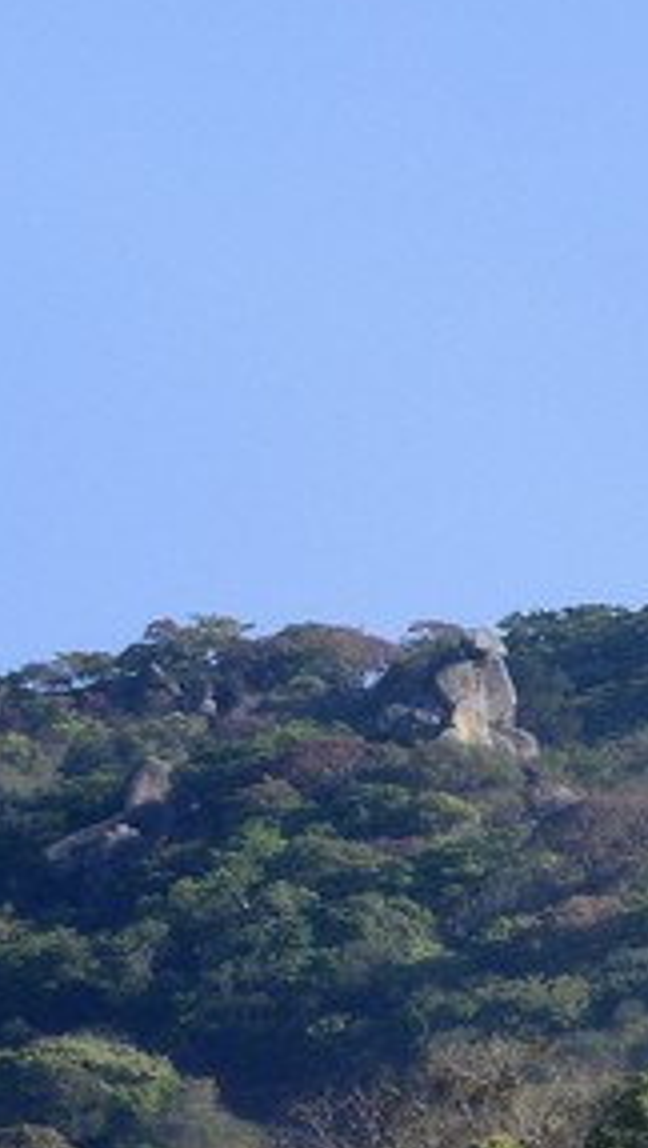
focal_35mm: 787
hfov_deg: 1.5
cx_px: -1438
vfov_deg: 2.7
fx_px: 23977
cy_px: 3140
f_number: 8
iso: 200
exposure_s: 1/250
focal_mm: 135
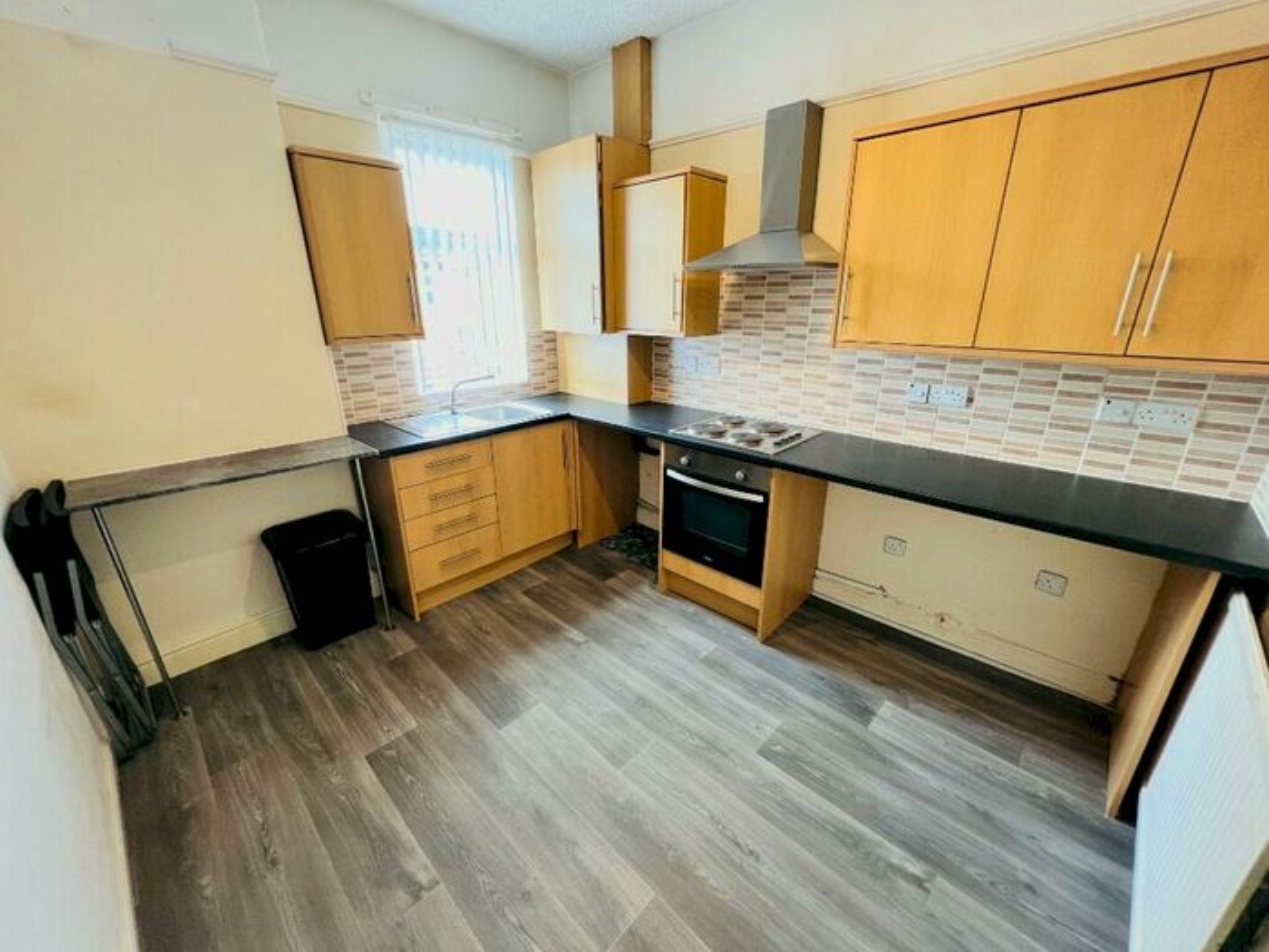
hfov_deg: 106.2
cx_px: 634
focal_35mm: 13
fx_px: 477
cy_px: 476
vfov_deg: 89.9
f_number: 1.8
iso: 250
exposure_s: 1/99
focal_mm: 1.57
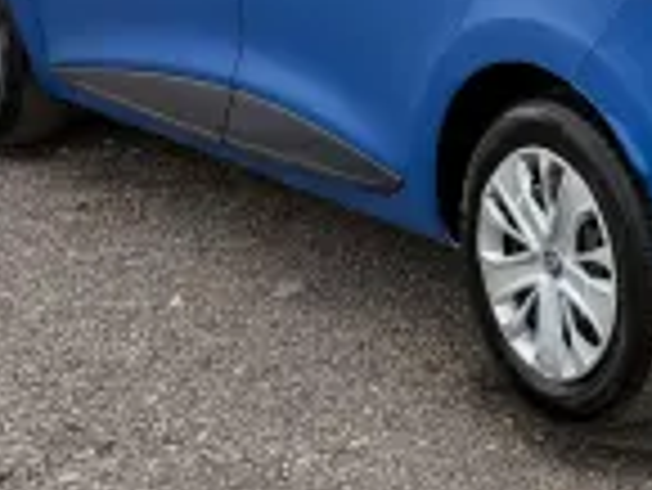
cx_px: 661
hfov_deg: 16.2
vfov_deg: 12.3
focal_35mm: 119
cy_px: -22
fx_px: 2243
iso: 80
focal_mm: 6.76
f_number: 1.78
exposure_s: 1/1642
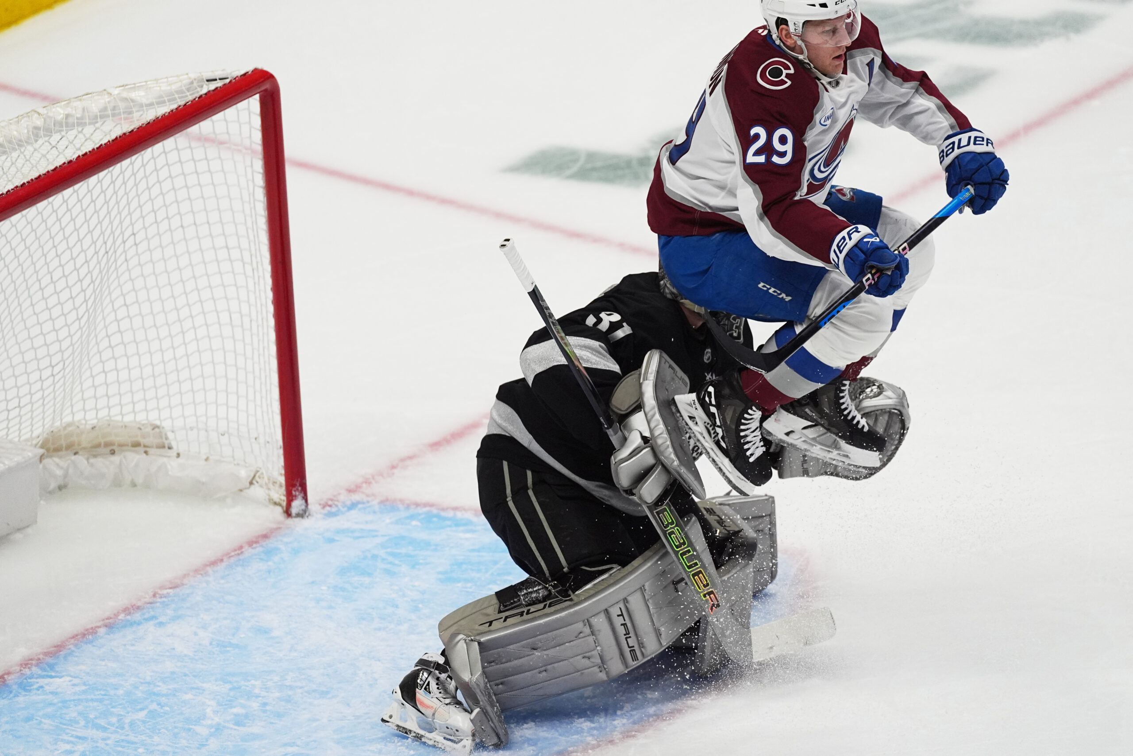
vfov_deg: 2.3
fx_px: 18883
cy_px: 378
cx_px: 566
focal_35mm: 600
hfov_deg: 3.4
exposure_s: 1/2000
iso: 2500
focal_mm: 600
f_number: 4
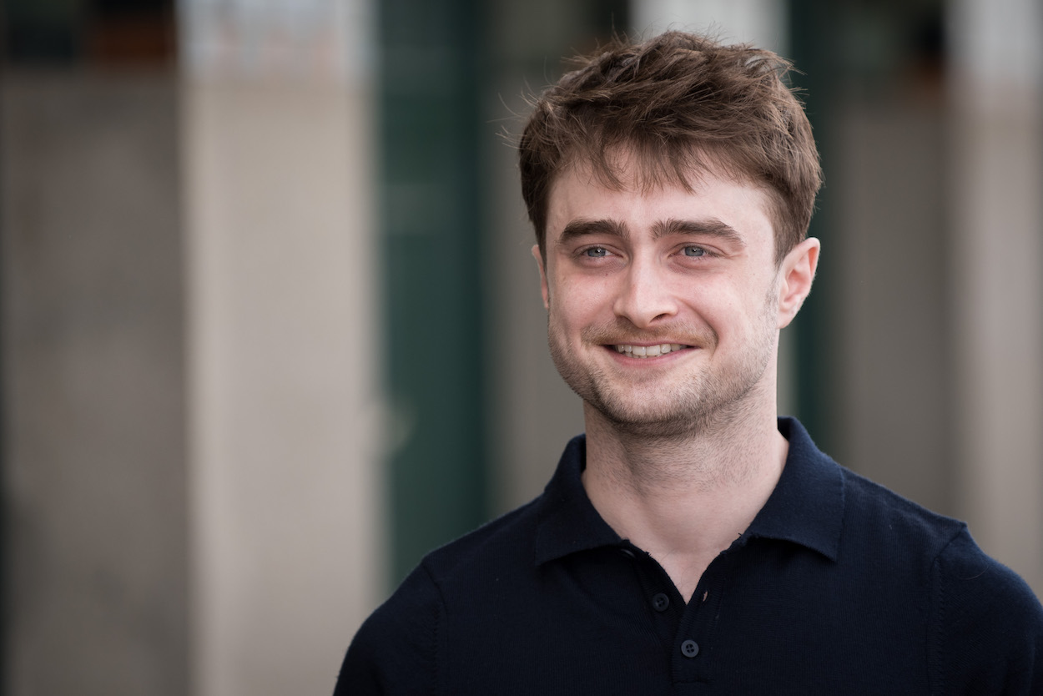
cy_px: 348
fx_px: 5795
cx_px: 522
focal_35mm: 200
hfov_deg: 10.3
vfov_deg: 6.9
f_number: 3.2
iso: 320
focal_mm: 200
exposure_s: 1/800
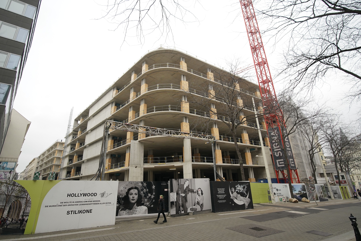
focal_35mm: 18
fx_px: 180
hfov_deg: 90.0
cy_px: 120
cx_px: 180
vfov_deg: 67.4
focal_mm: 18
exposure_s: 1/125
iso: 640
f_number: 6.3
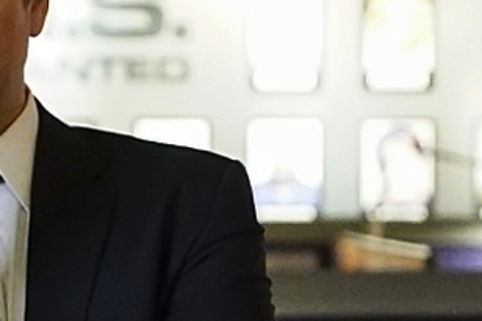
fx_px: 3185
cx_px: -64
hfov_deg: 8.6
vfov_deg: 5.8
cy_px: 155
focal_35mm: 238
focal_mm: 63
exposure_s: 1/100
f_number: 4
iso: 16000
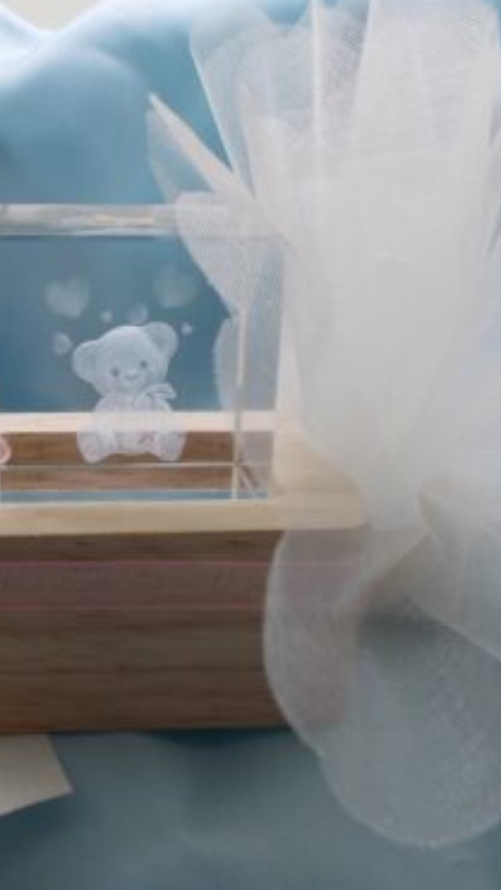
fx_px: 1038
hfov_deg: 26.9
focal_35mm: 44
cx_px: 139
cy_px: 443
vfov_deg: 46.4
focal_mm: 5.3
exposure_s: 1/100
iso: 80
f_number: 3.4
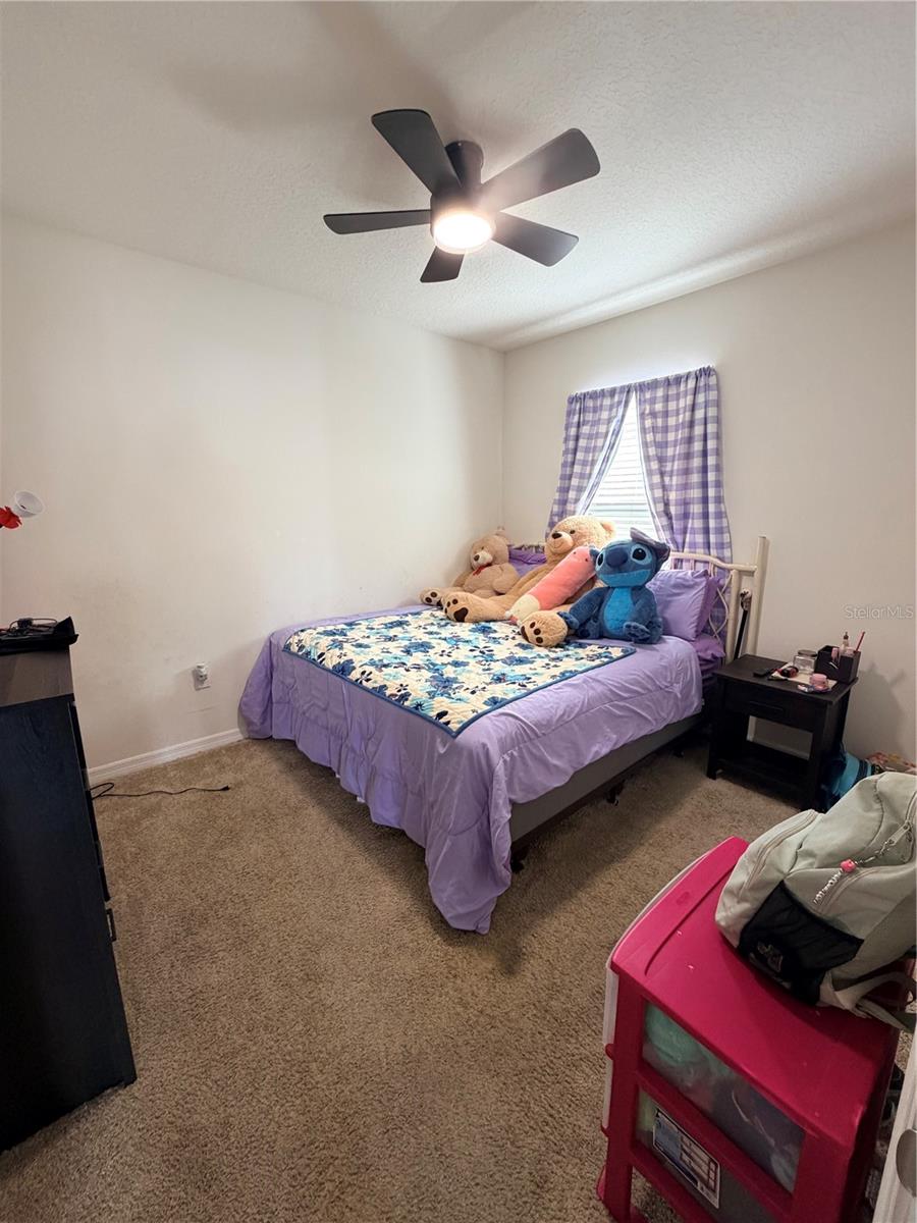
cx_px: 458
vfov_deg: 102.1
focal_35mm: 14
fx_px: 494
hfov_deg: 85.7
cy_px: 612
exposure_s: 1/120
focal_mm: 2.22
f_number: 2.2
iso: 320
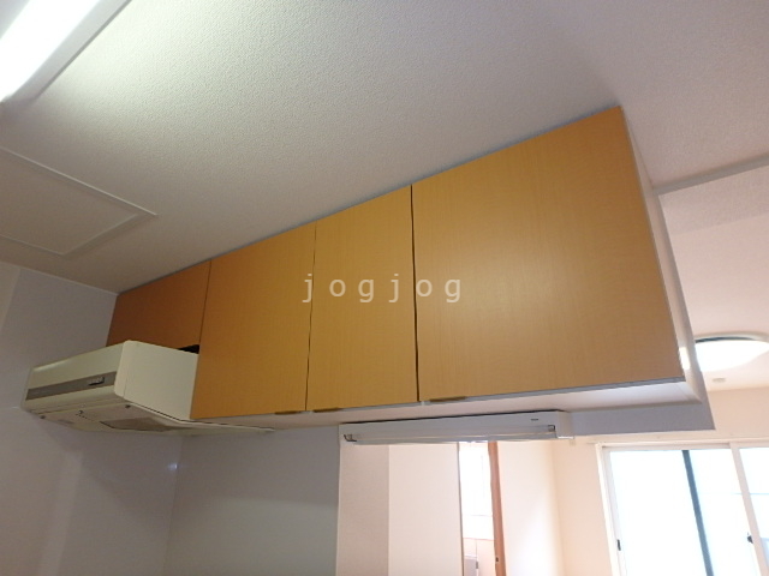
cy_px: 288
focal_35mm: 21
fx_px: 467
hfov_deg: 79.0
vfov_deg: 63.4
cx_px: 384
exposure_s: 1/40
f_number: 3.5
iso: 200
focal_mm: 3.7
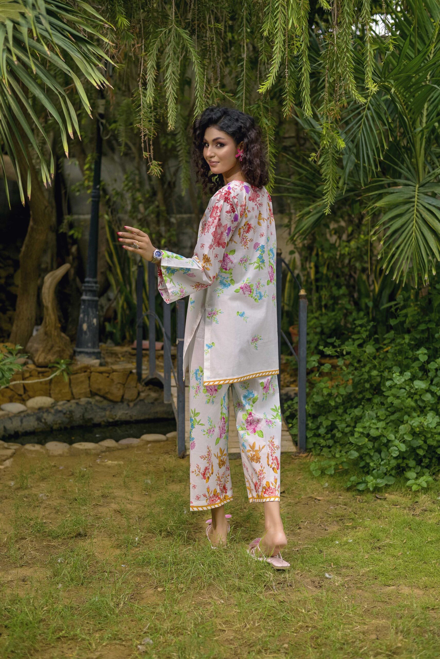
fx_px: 916
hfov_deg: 27.0
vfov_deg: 39.6
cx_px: 220
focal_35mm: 50
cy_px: 330
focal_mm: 50
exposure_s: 1/800
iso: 100
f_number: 2.8
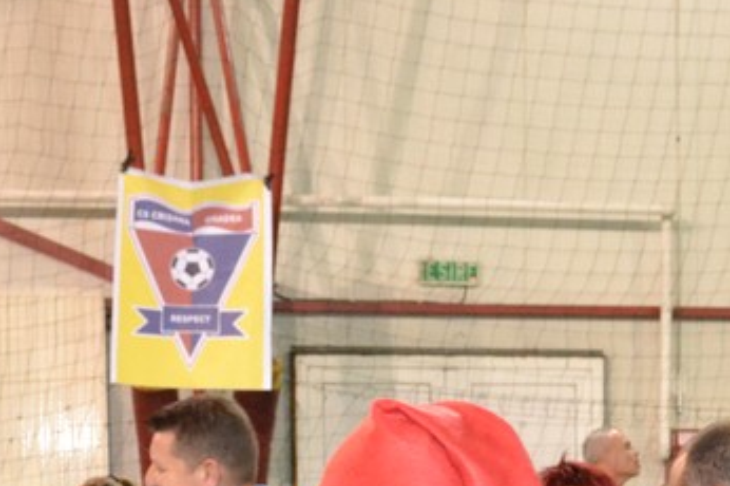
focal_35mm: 100
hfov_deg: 20.2
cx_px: 563
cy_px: 709
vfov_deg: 13.0
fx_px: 2026
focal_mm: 18
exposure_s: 1/60
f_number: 3.5
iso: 2800
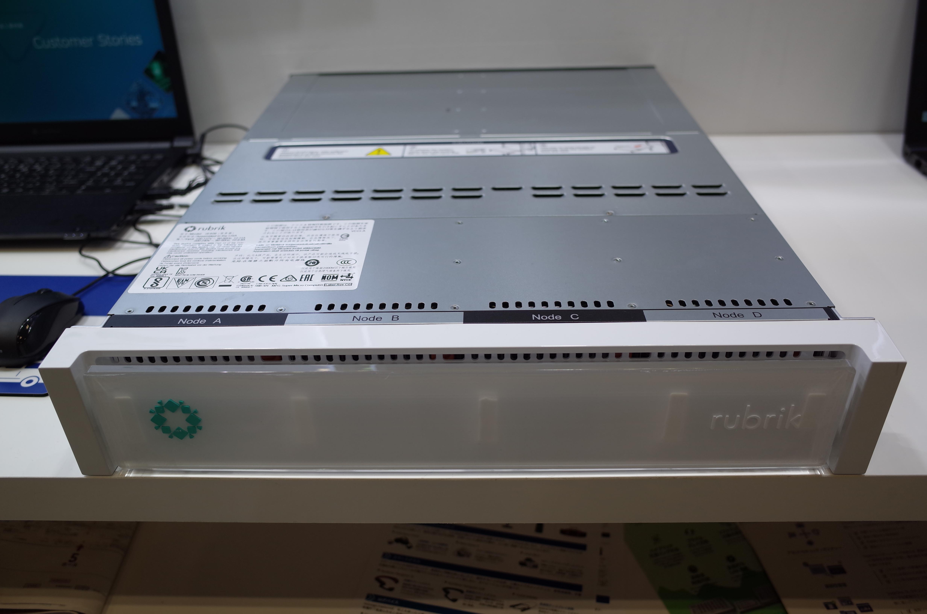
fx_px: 720
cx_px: 464
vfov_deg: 46.2
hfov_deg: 65.6
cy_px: 307
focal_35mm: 28
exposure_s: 1/125
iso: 100
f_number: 2.8
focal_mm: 18.3
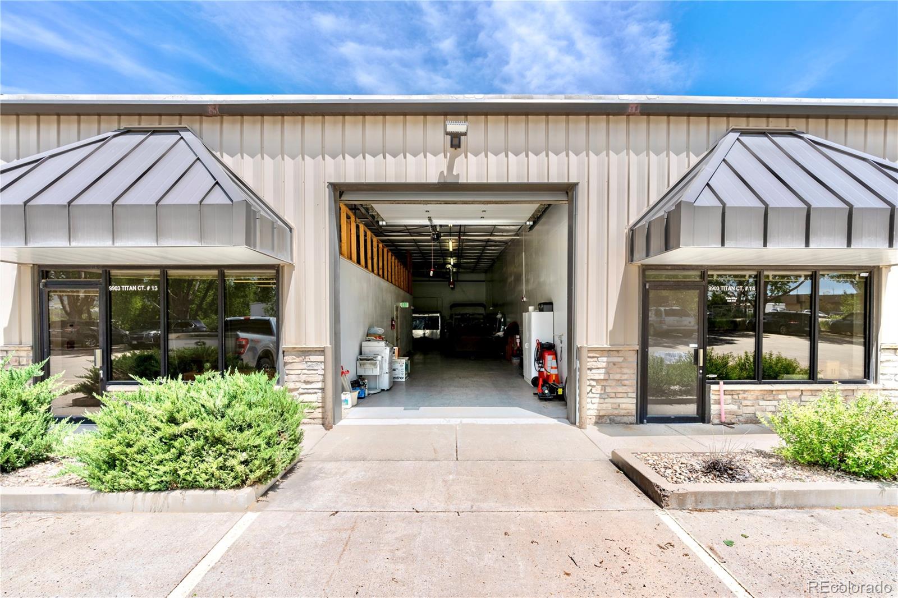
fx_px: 399
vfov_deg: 73.7
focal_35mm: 16
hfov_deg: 96.7
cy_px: 299
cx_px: 449
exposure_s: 1/250
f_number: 11
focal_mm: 16
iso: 125
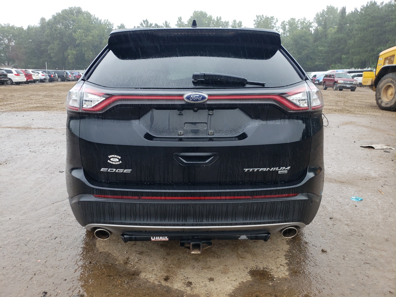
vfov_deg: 53.1
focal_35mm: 26
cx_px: 198
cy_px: 148
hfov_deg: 67.3
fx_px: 297
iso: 50
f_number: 1.5
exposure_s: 1/208
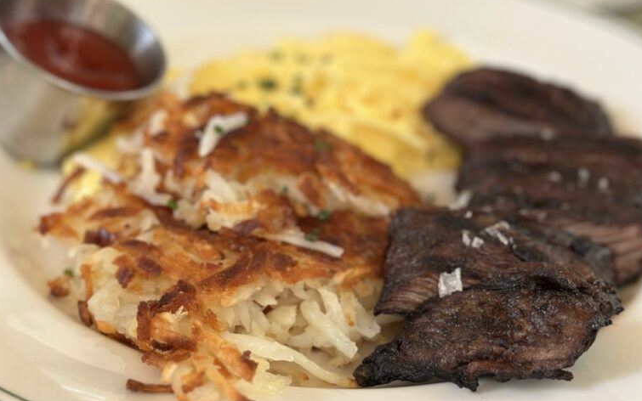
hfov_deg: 29.8
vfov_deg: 18.8
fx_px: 1207
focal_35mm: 69
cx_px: 323
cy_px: 118
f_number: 1.78
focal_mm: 6.86
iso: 100
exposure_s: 1/121
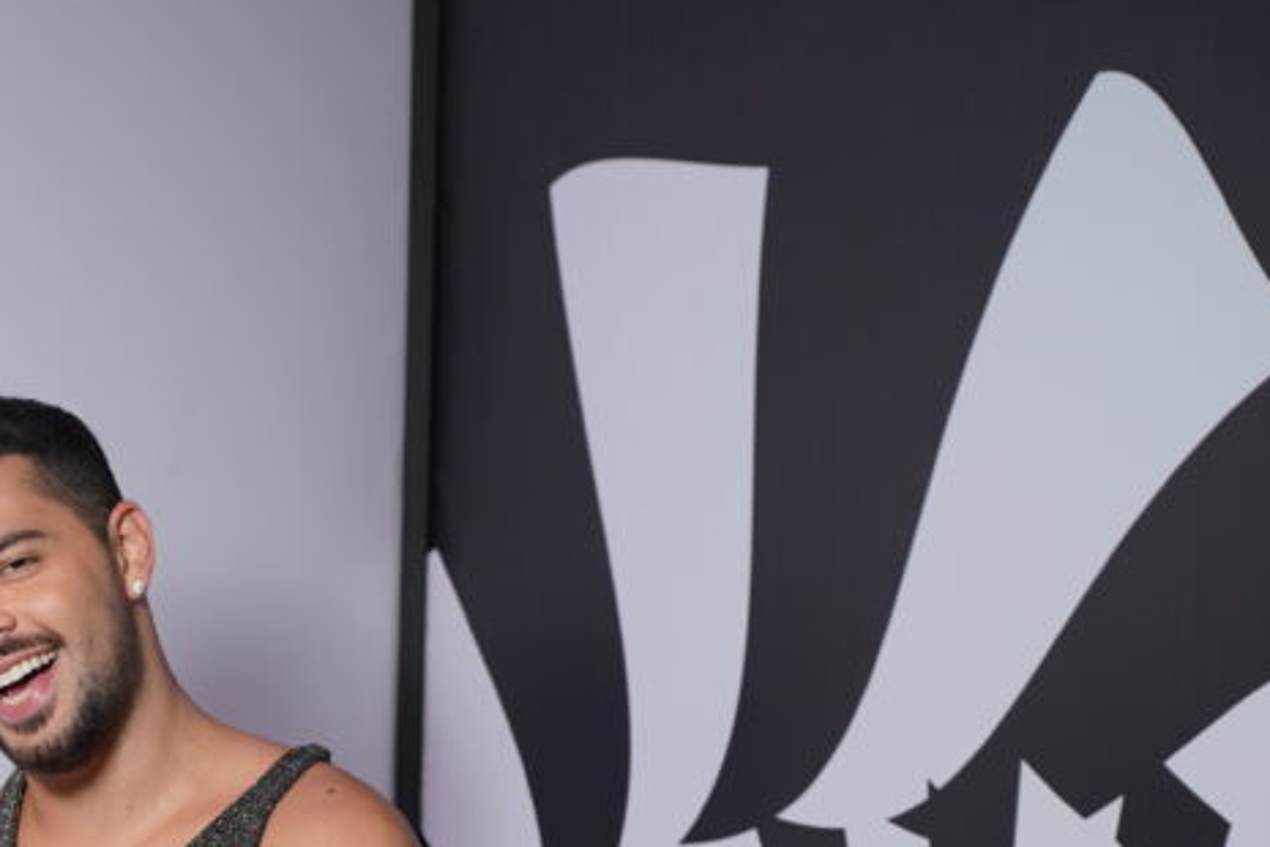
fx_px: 3104
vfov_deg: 15.2
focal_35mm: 88
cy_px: 917
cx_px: -27
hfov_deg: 22.2
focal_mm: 40
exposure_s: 1/250
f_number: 4
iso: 500
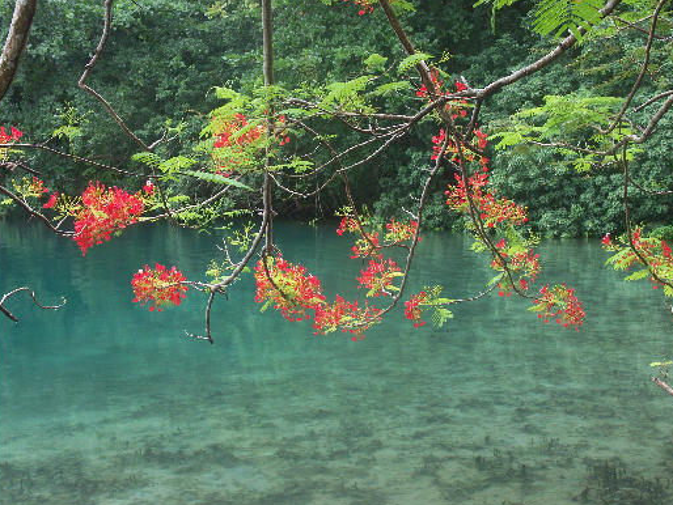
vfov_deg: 26.1
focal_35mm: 56
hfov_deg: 34.3
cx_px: 340
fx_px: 1089
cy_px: 249
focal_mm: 13.87
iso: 100
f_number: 4
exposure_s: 1/100
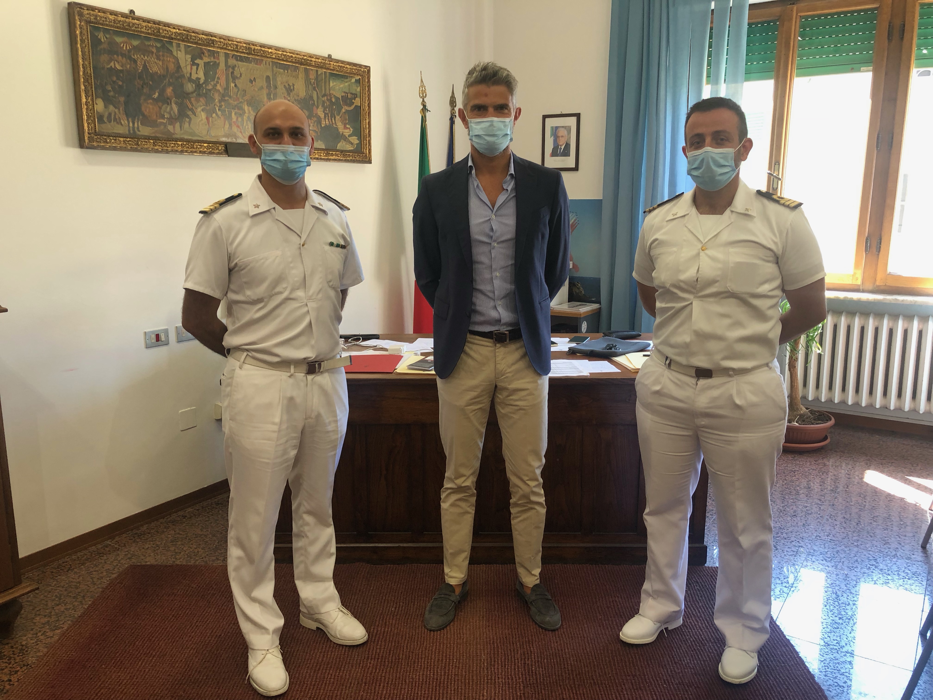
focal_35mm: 28
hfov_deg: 63.4
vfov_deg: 49.7
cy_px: 350
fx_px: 755
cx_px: 466
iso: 32
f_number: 1.8
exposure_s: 1/33
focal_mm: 3.99
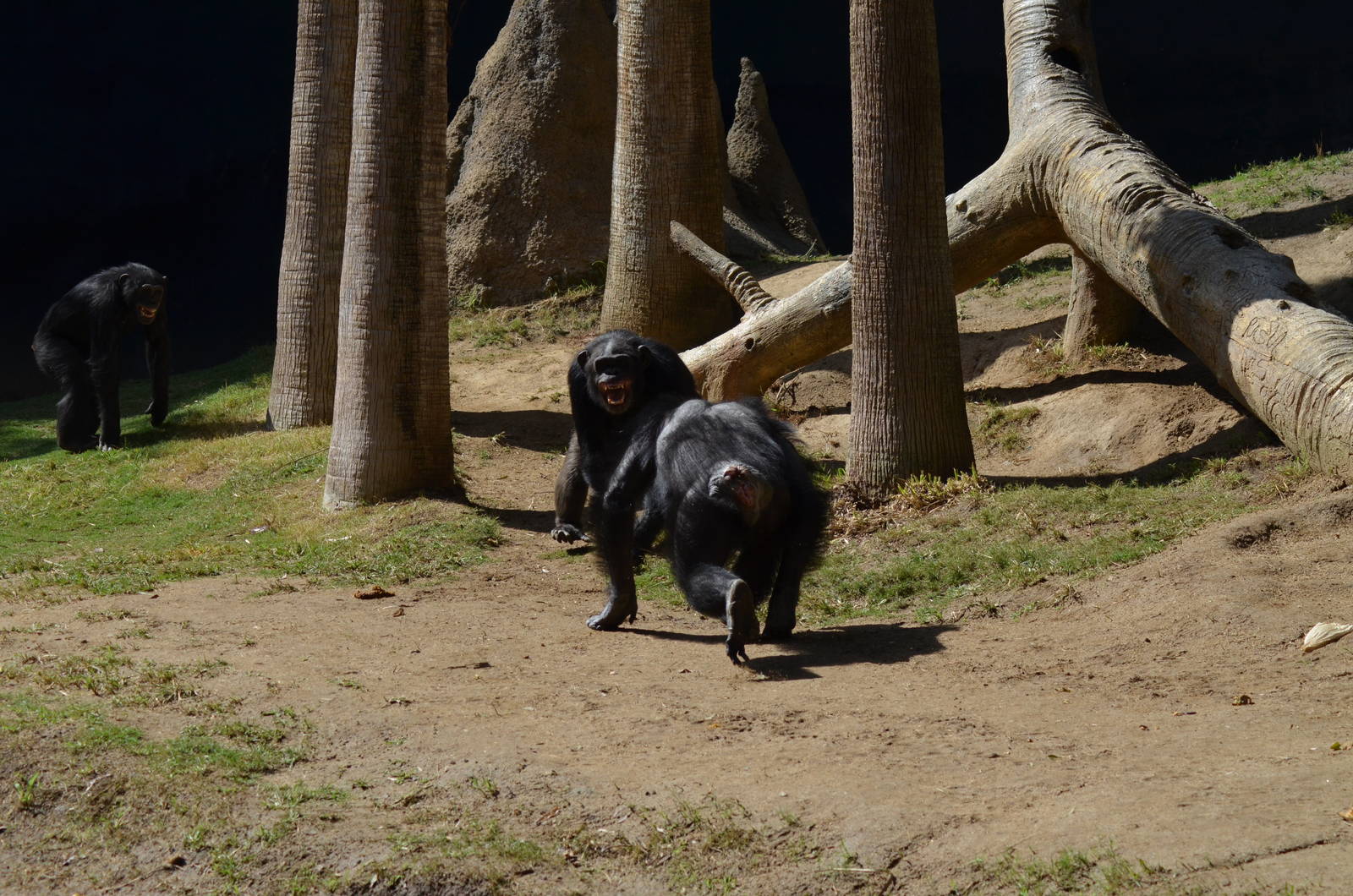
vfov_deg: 13.0
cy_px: 448
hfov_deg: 19.5
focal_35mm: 105
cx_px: 676
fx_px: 3938
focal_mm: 70
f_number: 6.3
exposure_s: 1/1600
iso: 400
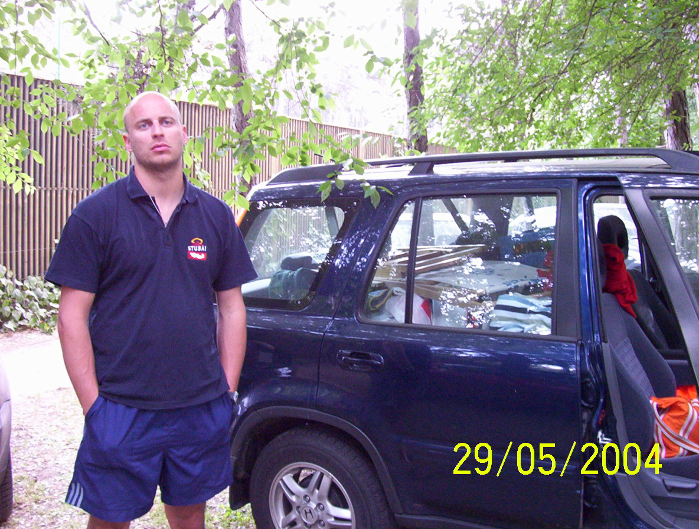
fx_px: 871
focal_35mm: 43
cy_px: 264
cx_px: 350
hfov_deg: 43.7
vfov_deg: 33.8
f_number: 2.73
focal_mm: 5.77
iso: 200
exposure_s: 1/43.2
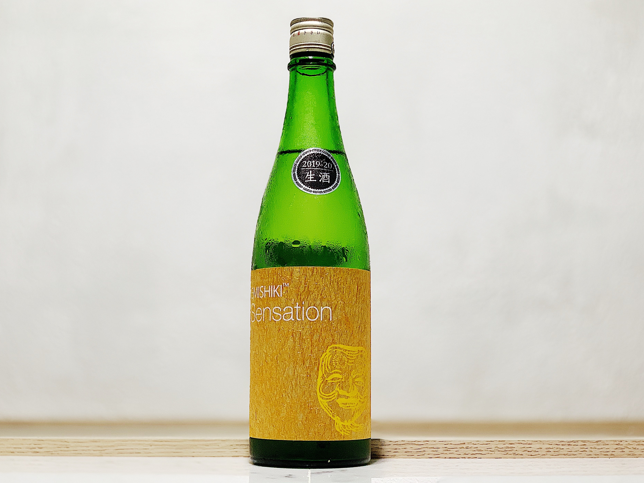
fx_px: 1042
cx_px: 309
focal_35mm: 56
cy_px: 229
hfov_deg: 34.3
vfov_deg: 26.1
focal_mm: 6
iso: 80
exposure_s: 1/100
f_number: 2.4
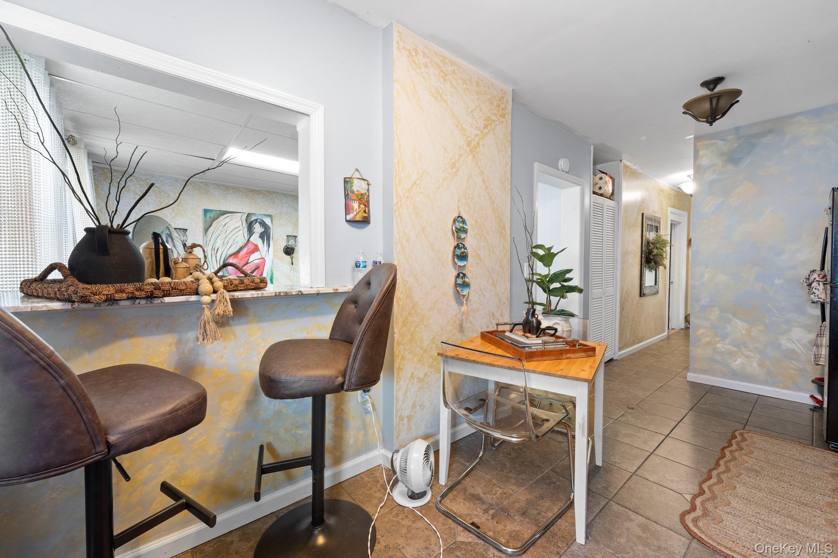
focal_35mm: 14
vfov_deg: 81.2
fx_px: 326
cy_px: 279
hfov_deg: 104.3
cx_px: 419
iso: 640
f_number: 10
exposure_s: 1.6
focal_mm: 14
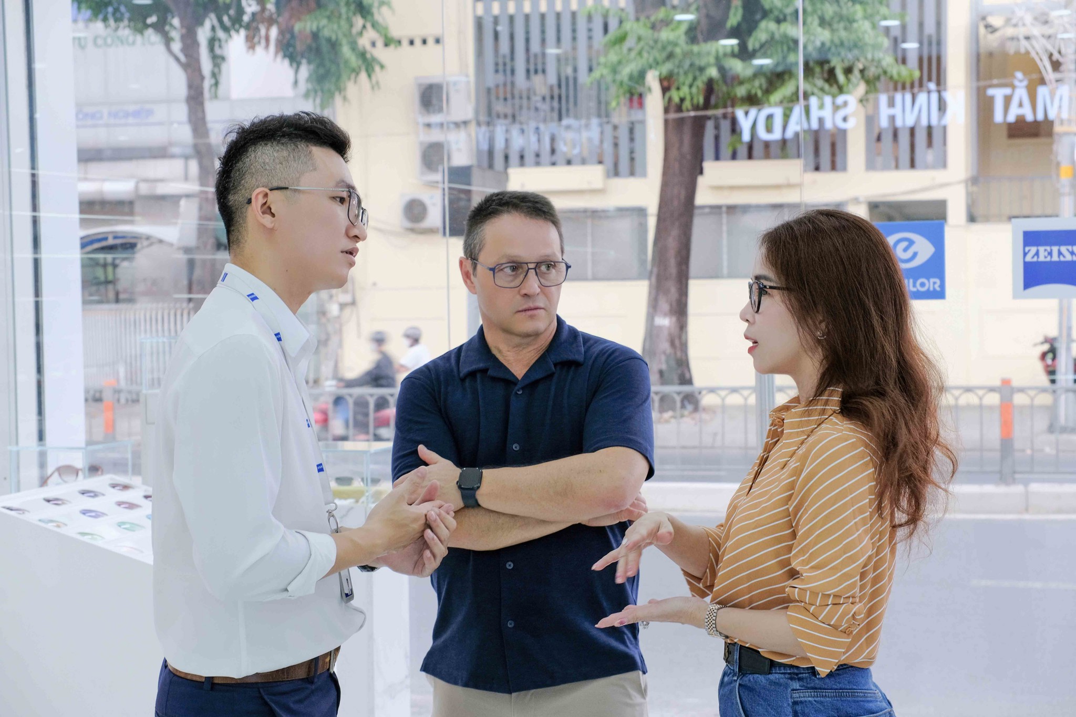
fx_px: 1763
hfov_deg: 33.9
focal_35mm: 59
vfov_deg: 23.0
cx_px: 538
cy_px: 358
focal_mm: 39.5
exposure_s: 1/80
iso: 800
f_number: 5.6
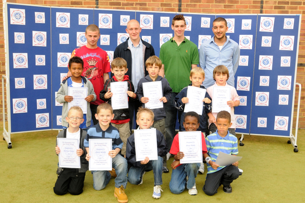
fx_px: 355
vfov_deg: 31.8
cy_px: 102
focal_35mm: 42
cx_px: 152
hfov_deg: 46.4
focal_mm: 28
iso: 500
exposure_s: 1/250
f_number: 5.6
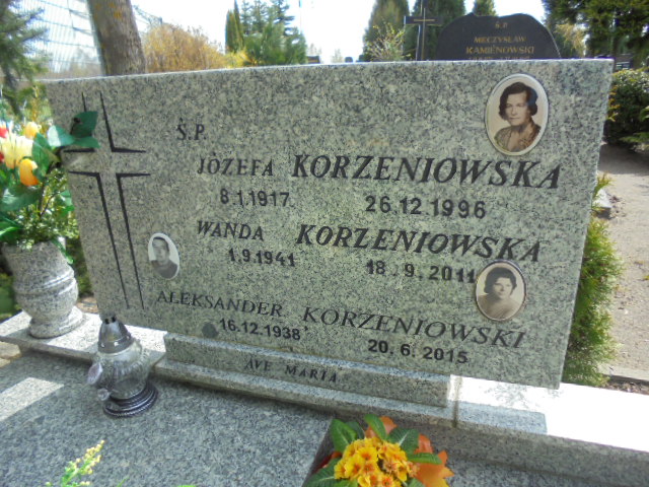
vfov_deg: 53.1
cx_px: 324
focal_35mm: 26
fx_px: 487
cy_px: 244
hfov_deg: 67.3
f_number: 3.5
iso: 100
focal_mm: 4.6
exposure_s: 1/400
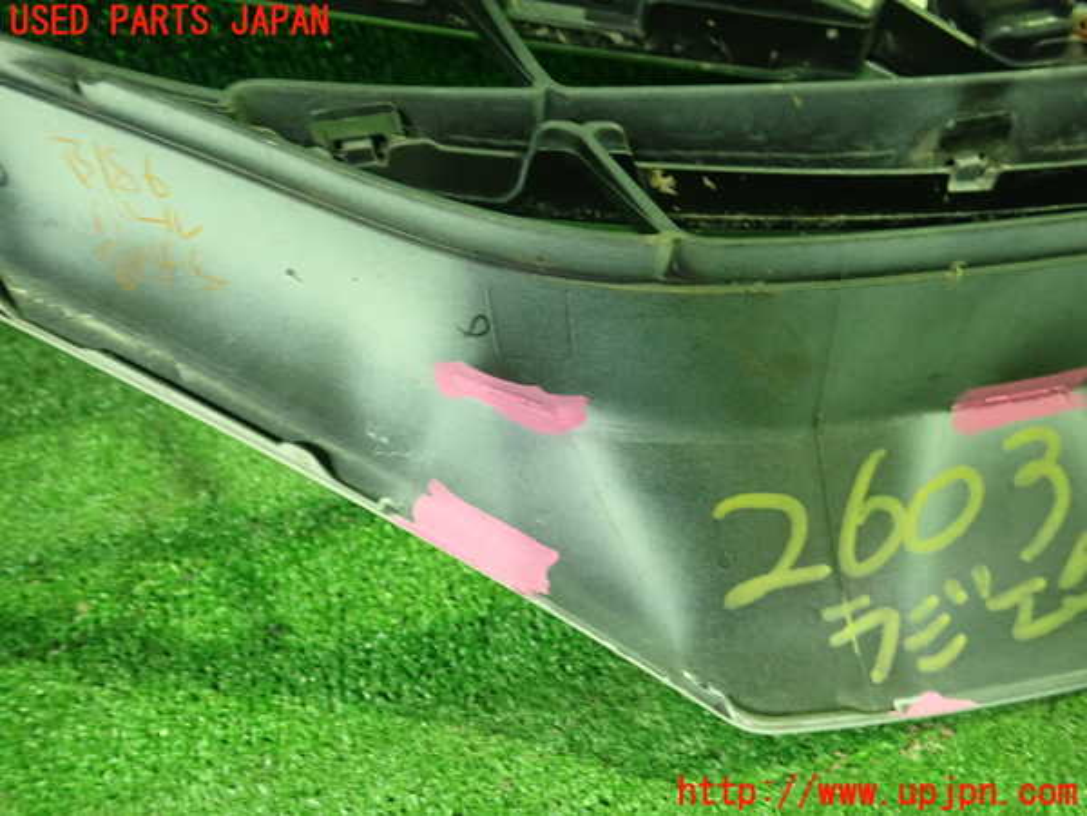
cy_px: 408
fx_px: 942
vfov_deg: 46.8
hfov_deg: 60.0
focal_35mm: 30
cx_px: 544
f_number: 2.3
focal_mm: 5.5
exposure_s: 1/30
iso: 800
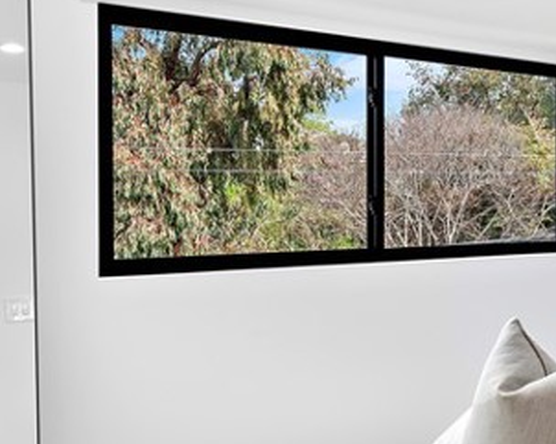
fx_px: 838
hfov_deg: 32.2
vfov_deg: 29.6
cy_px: 204
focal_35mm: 51
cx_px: 617
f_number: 7.1
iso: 160
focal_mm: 16
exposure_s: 1/6
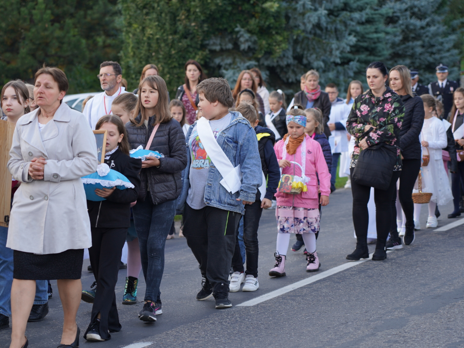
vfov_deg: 11.3
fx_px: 1756
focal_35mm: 131
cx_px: 180
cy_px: 175
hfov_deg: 15.0
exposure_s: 1/160
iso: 160
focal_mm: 105
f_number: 4
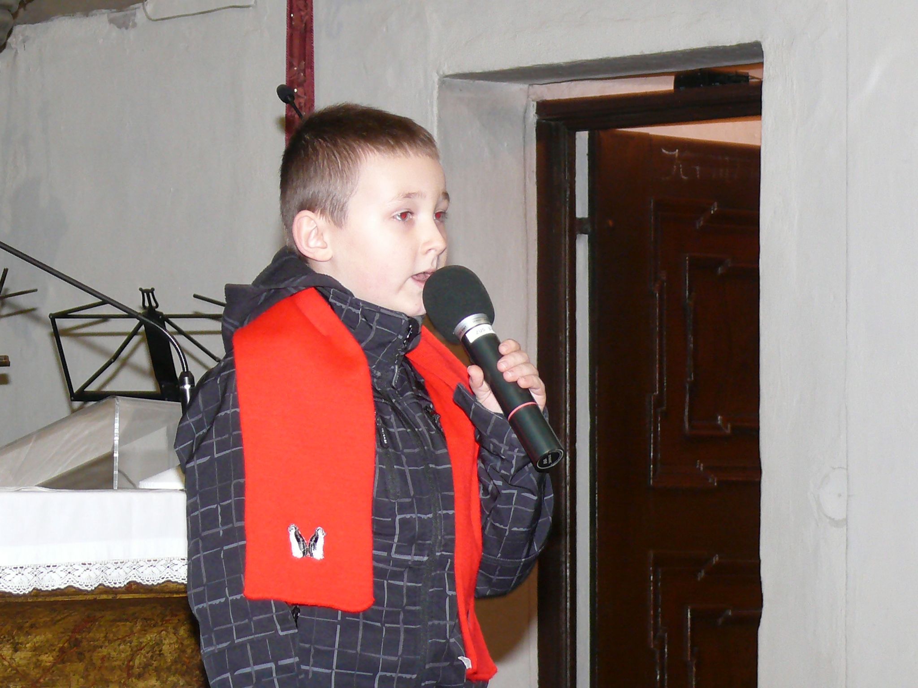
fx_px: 3580
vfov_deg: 11.0
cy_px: 344
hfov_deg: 14.6
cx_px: 459
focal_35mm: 135
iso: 200
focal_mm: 16.1
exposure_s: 1/30
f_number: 3.2
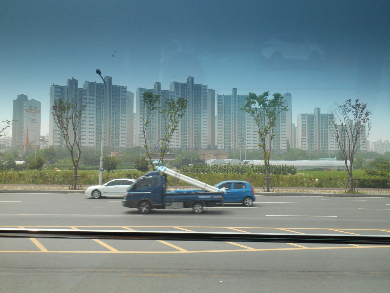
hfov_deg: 58.4
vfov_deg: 45.4
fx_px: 349
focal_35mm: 31
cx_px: 195
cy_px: 146
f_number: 3.6
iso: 110
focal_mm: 5.5
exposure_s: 1/250
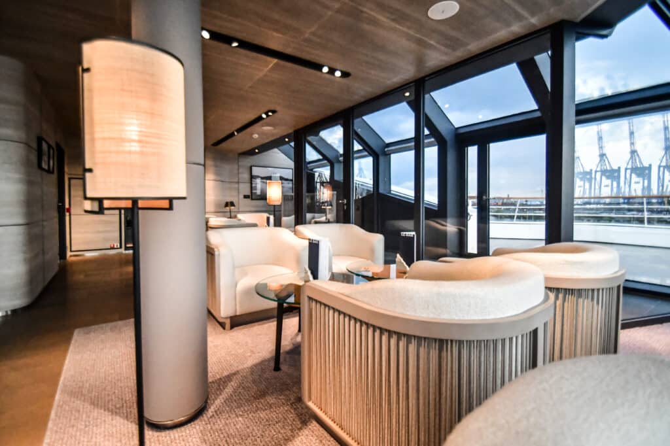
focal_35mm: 15
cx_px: 335
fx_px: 279
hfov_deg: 100.4
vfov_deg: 77.3
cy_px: 223
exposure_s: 1/1000
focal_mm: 10
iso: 3600
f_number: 3.5
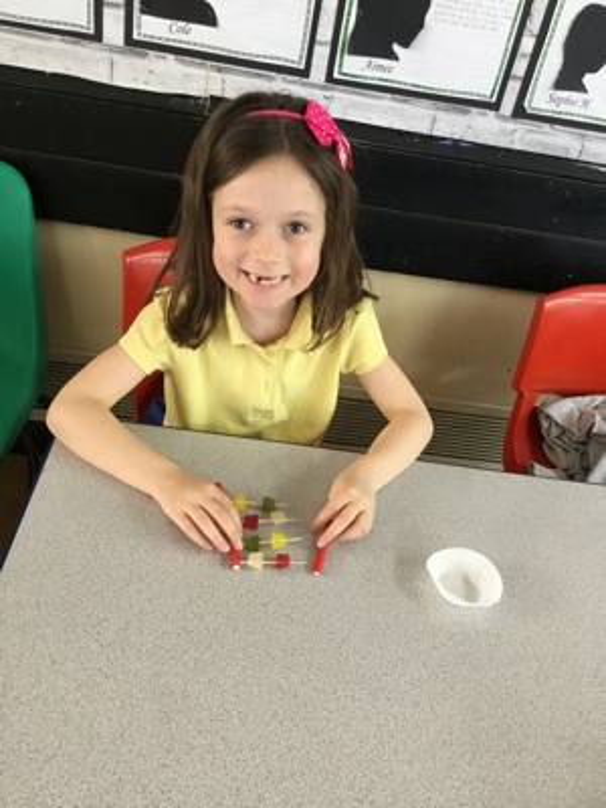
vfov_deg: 58.4
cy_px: 404
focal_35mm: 31
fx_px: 724
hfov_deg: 45.4
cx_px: 303
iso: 200
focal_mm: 3.3
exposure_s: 1/33
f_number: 2.4
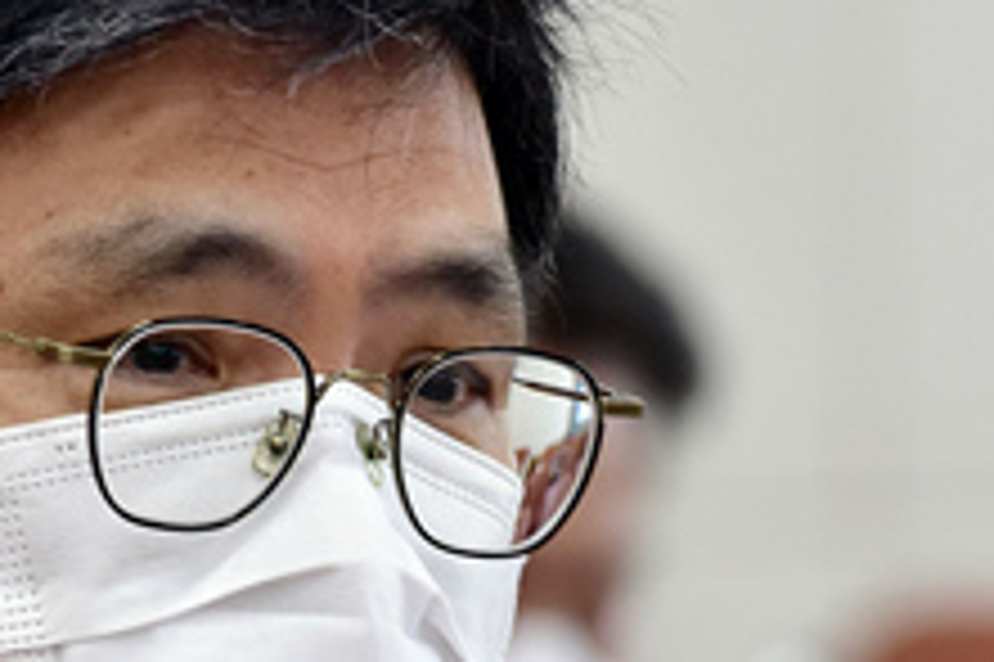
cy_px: 628
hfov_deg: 3.6
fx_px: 15974
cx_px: 216
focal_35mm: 579
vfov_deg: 2.4
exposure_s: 1/320
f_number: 5.6
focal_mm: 200
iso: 2200
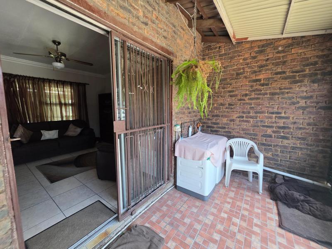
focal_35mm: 13
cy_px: 124
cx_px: 166
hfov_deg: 106.2
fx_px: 125
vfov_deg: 89.9
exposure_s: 1/200
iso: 320
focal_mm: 2.2
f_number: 1.9
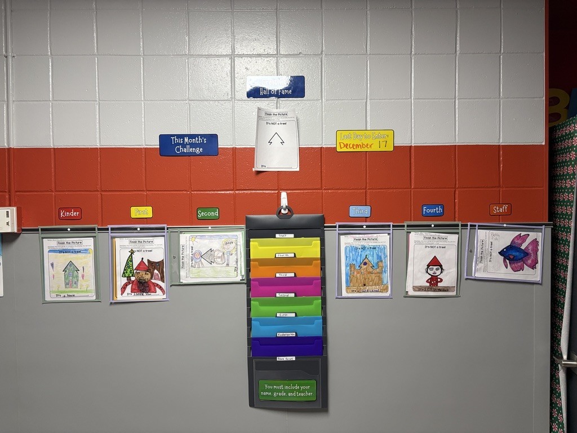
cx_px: 288
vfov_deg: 53.1
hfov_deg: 67.3
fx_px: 433
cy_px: 216
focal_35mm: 26
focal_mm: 5.96
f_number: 1.6
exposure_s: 1/60
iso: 160
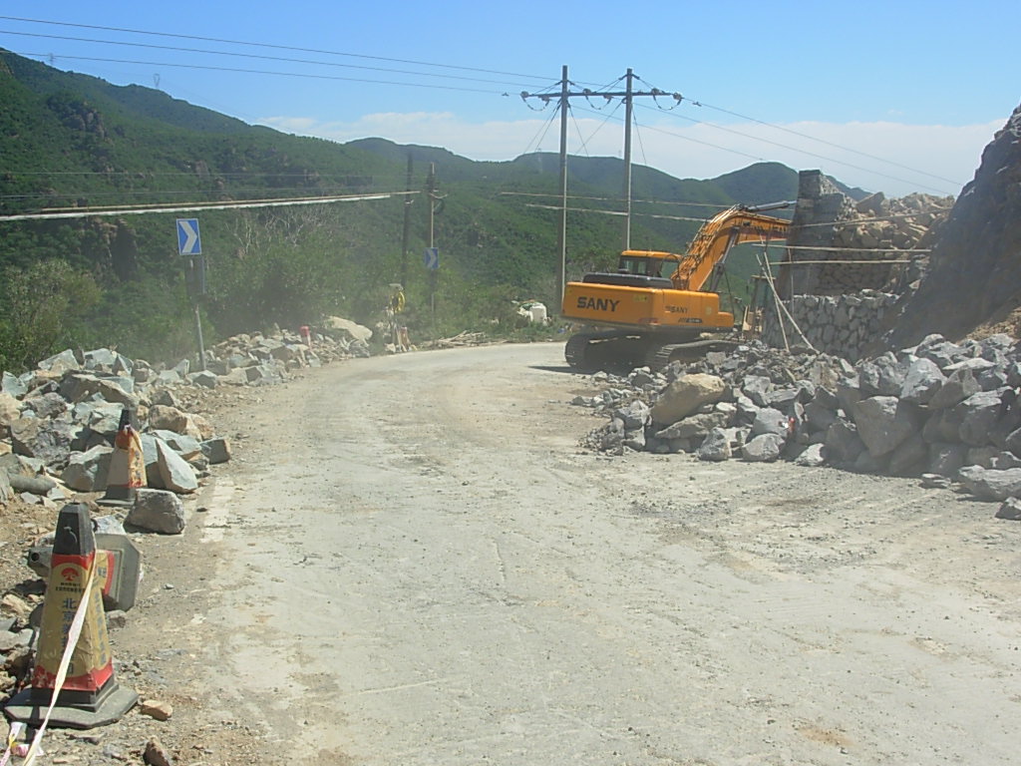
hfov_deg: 49.0
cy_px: 383
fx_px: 1121
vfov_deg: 37.7
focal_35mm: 38
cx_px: 510
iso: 50
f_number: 4.9
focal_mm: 6.3
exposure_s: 1/483
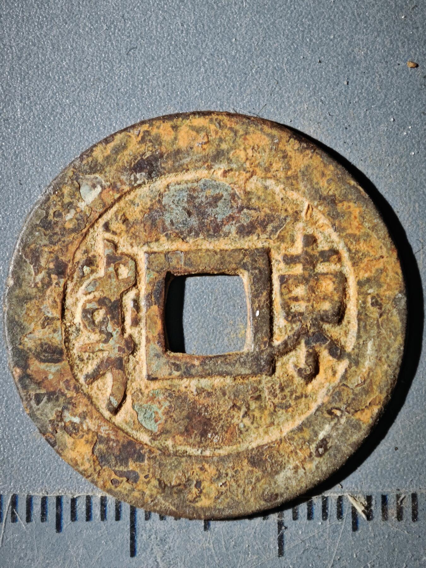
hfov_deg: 15.1
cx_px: 213
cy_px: 284
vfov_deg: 20.0
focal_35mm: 98
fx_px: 1608
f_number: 2
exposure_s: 1/100
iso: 160
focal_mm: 9
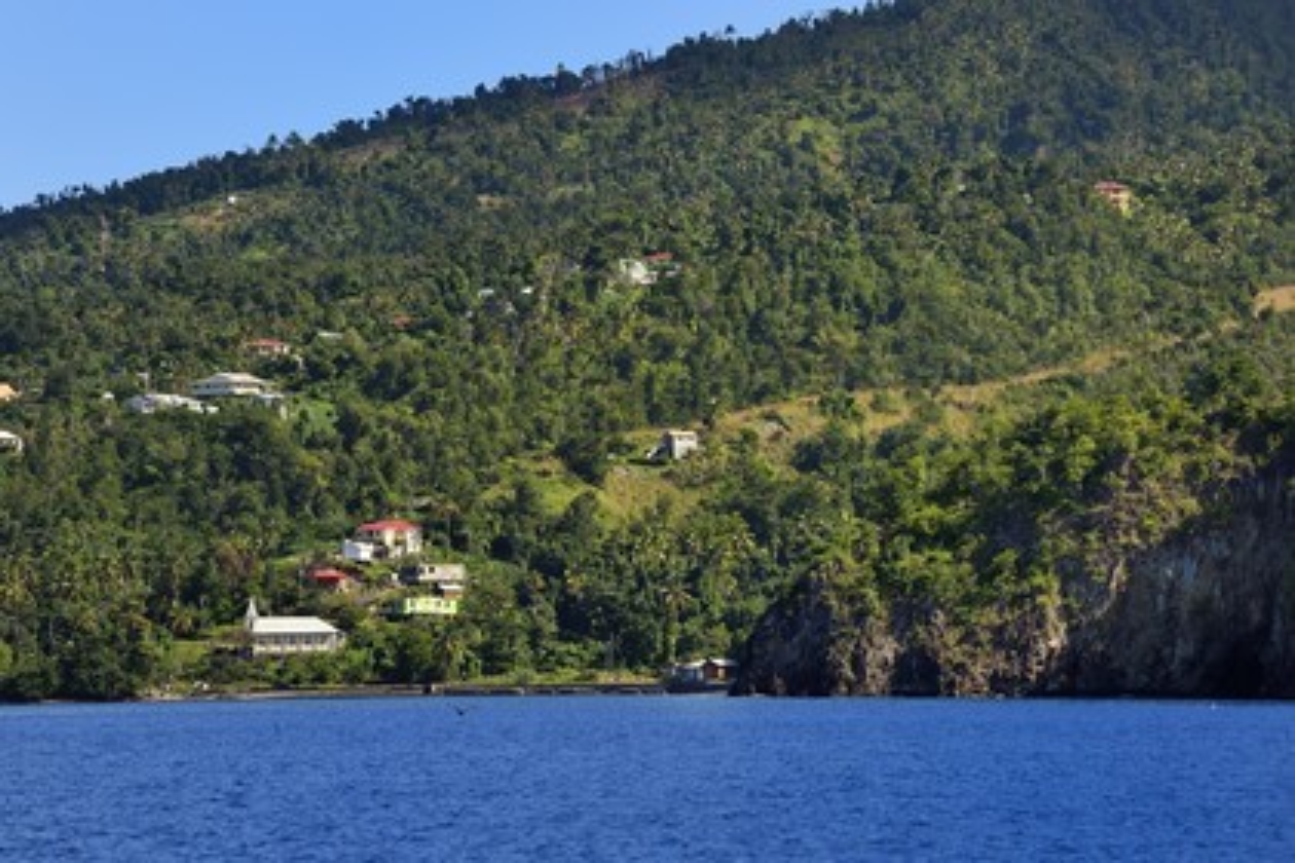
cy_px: 432
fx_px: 7194
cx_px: 648
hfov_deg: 10.3
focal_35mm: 200
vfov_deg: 6.9
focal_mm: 200
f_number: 9
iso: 200
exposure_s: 1/500
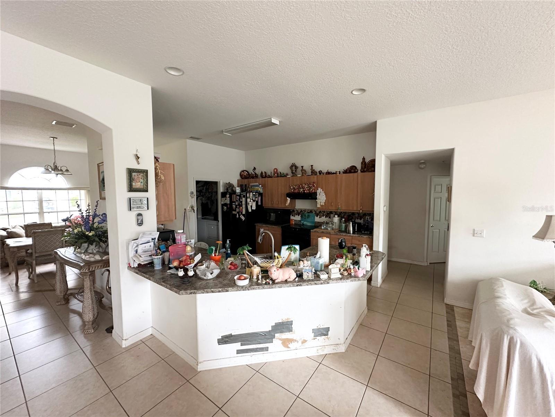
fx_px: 224
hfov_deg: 102.1
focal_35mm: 14
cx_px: 278
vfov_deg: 85.7
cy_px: 208
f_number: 2.2
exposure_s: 1/60
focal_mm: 2.22
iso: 320
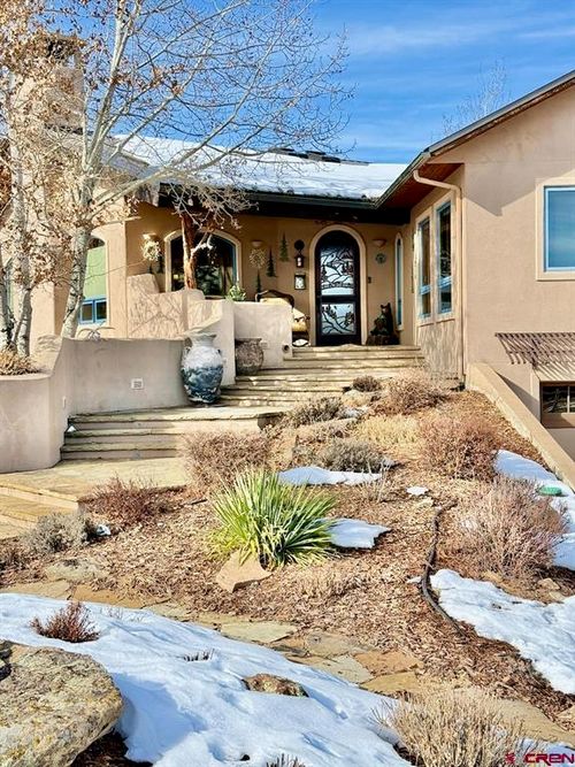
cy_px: 384
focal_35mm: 48
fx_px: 1063
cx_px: 288
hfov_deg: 30.3
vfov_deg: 39.7
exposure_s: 1/2088
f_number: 1.78
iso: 80
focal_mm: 6.76
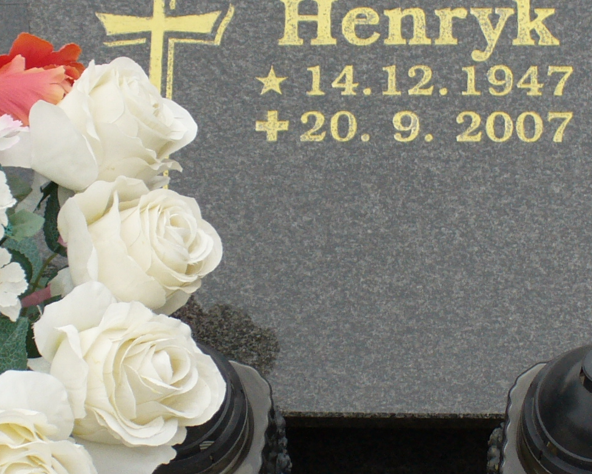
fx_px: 1665
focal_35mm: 95
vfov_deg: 16.2
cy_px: 308
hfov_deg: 20.1
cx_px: 352
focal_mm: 6.1
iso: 80
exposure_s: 1/320
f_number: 2.8
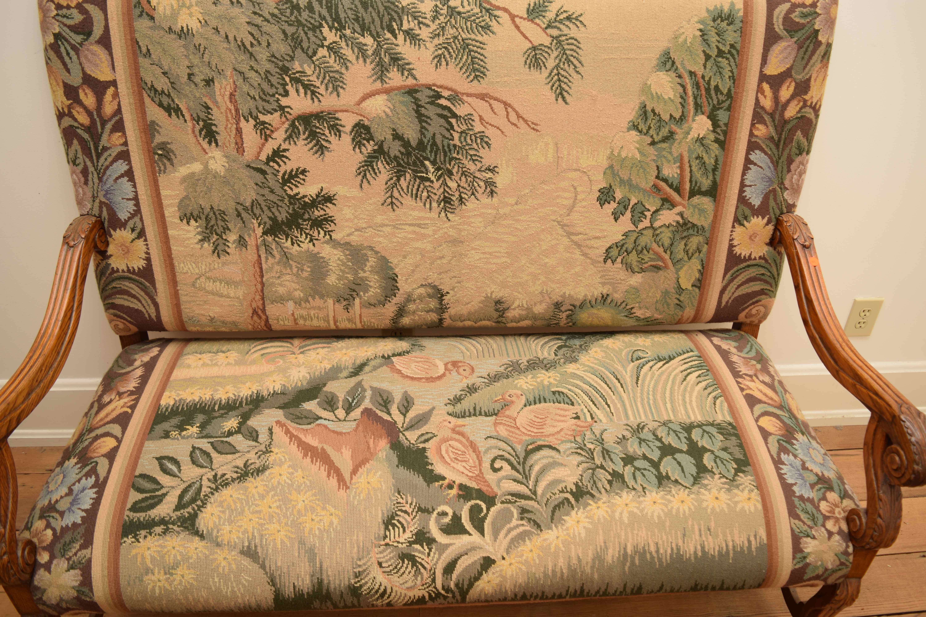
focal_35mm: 27
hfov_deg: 67.4
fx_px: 694
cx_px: 463
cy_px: 308
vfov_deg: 47.9
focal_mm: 18
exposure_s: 1/60
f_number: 3.5
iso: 100
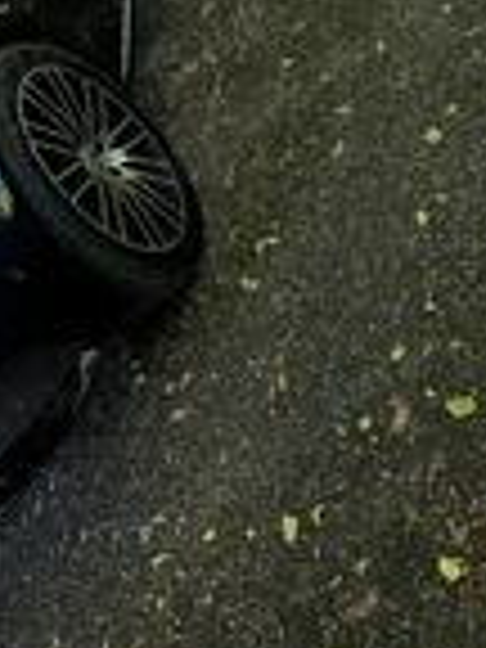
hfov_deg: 21.0
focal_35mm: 64
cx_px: -135
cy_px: 176
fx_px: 1198
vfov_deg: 29.9
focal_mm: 6.3
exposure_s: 1/55.6
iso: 25
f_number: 1.7
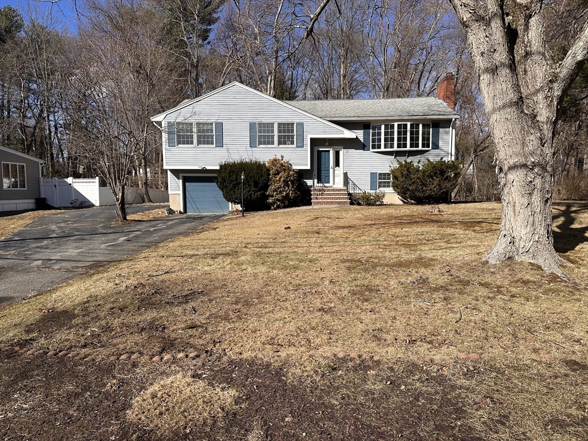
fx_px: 408
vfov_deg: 56.8
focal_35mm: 24
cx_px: 294
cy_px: 220
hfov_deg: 71.6
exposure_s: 1/4348
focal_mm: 6.86
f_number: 1.78
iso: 80
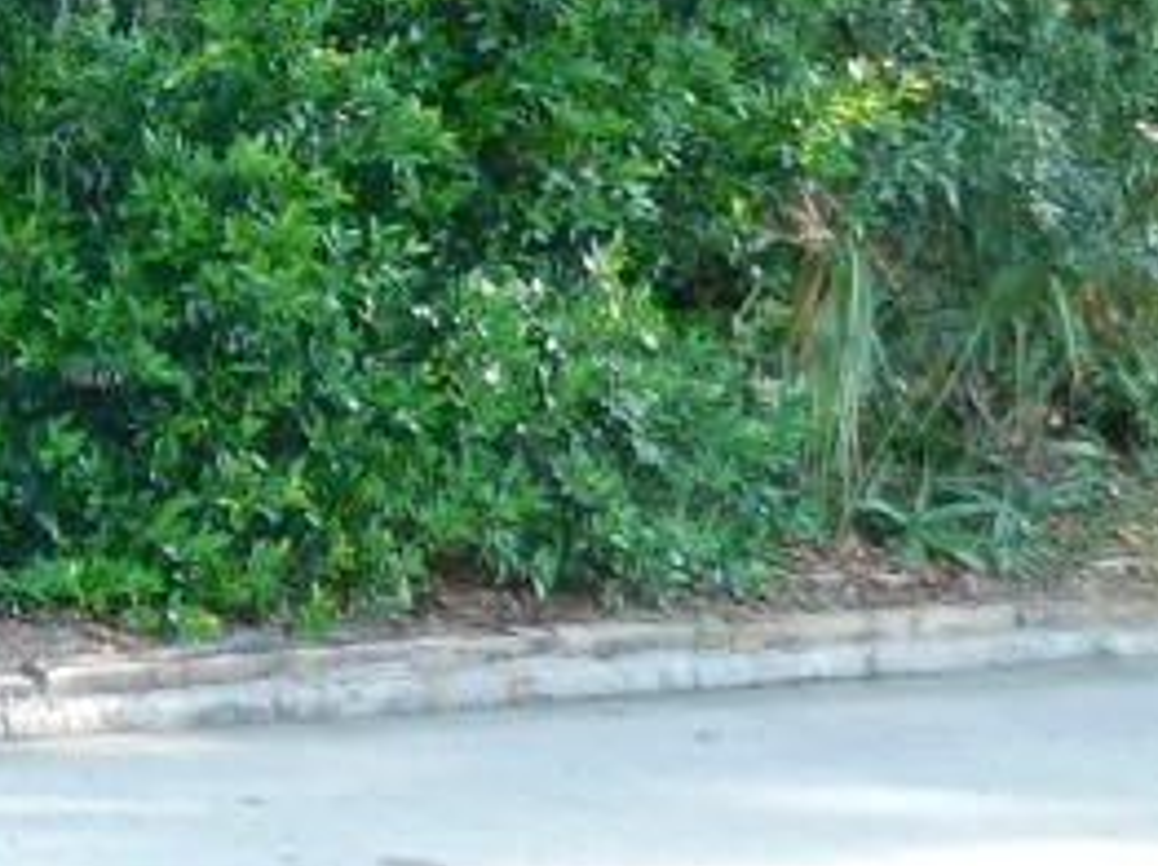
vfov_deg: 15.3
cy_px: -371
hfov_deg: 18.5
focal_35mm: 90
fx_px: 3008
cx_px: -720
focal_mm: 4
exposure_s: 1/80
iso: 125
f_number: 3
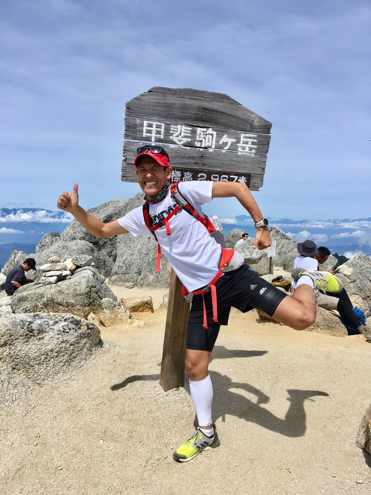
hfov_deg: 48.2
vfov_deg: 61.7
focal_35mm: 29
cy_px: 248
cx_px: 186
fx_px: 414
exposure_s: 1/2653
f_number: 2.2
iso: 25
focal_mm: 4.2
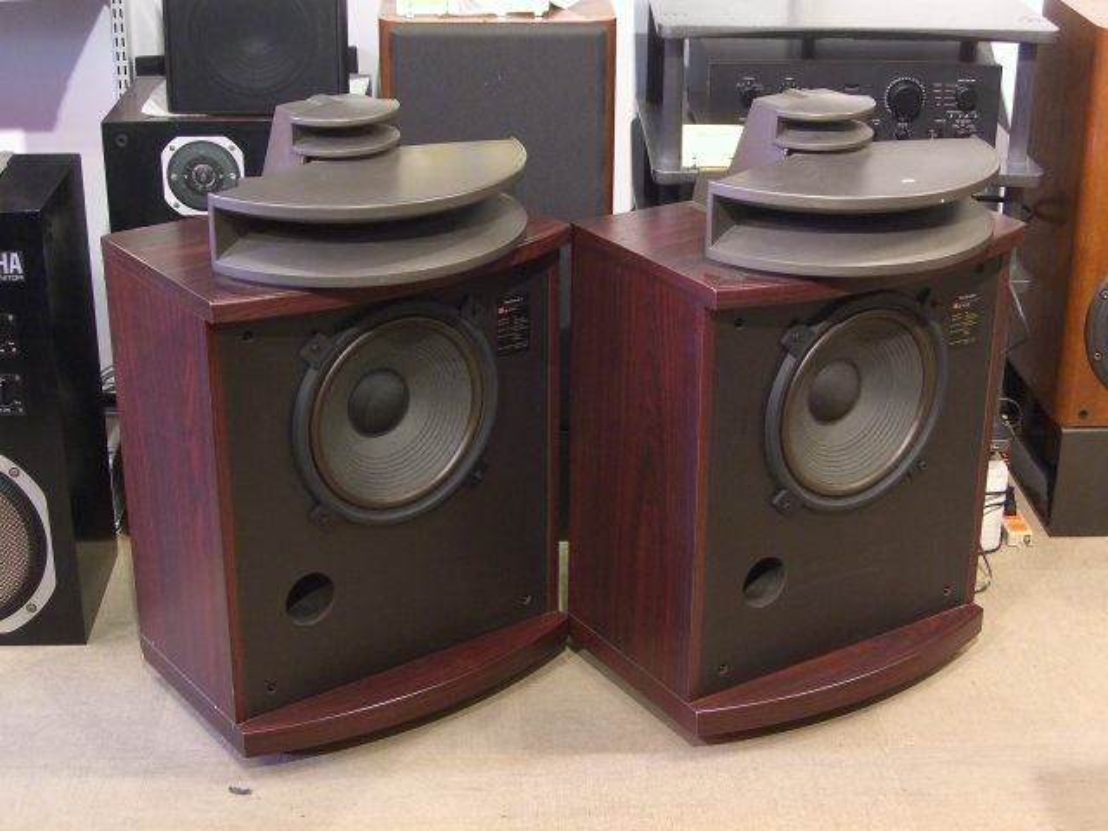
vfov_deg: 25.7
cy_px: 416
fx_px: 1824
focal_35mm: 57
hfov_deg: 33.8
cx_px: 554
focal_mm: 11.8
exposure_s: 1/6
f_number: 3.6
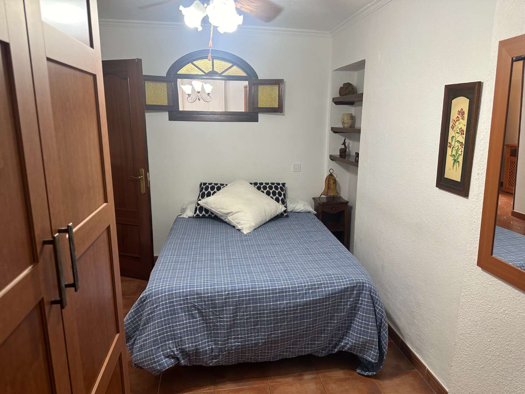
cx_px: 262
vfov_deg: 56.8
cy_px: 197
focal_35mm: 24
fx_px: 364
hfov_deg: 71.6
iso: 125
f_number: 1.78
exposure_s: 1/50
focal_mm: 6.86
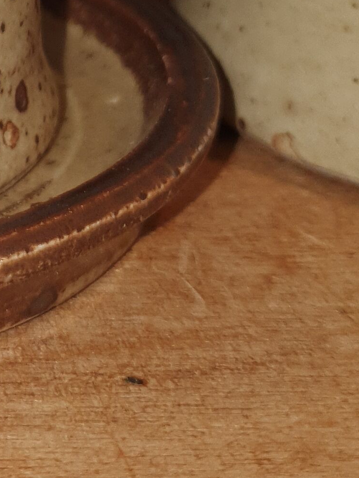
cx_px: -101
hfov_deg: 13.6
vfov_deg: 17.5
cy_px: -144
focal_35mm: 105
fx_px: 1451
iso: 50
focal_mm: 4.32
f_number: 1.5
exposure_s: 1/62
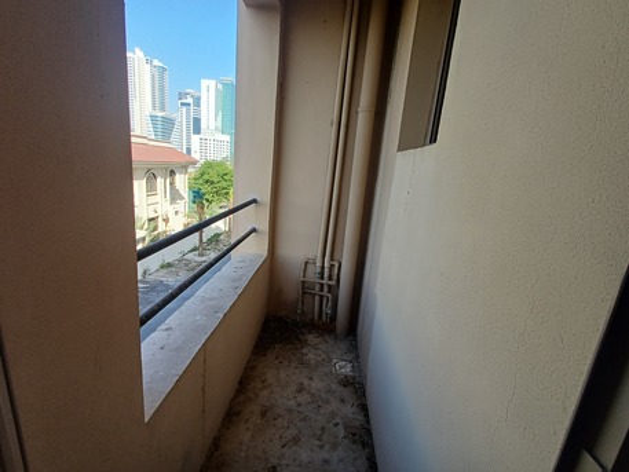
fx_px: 291
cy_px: 236
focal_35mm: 16
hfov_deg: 94.5
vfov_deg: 78.1
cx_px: 314
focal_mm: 1.64
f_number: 2.2
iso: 40
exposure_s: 1/409
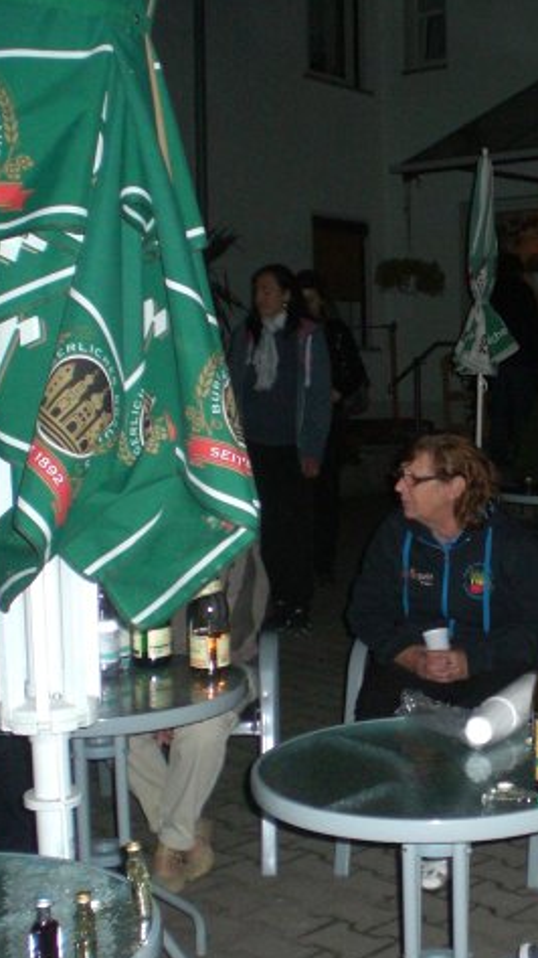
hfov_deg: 20.5
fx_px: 1420
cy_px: 480
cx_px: 589
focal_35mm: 56
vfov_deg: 37.2
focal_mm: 6.3
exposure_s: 1/60
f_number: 3.1
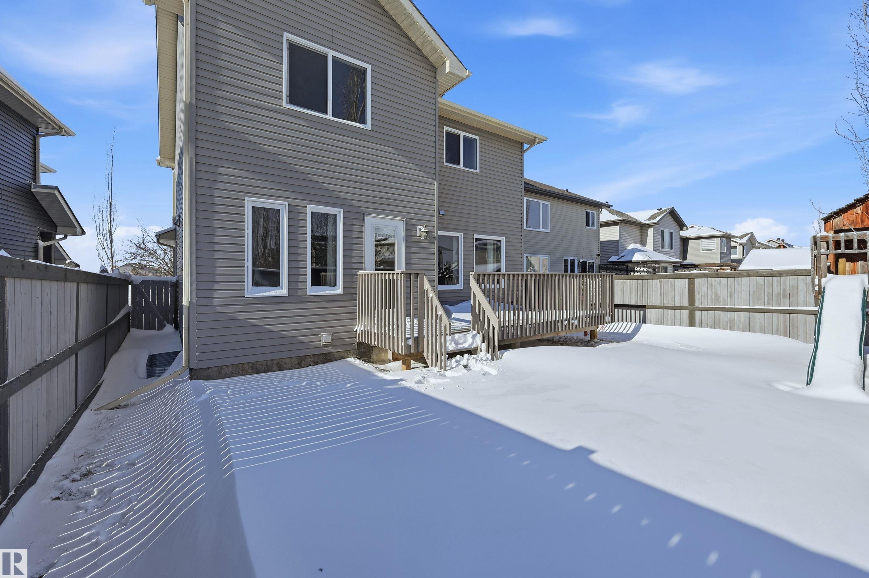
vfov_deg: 77.2
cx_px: 463
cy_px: 281
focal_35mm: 15
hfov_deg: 100.3
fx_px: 362
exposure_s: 1/2000
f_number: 8
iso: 100
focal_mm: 14
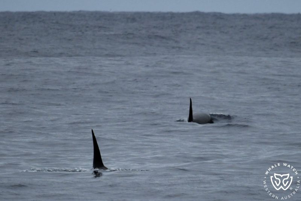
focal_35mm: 600
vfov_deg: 2.3
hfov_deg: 3.4
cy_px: 100
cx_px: 150
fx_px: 5015
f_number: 6.3
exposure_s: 1/8000
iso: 1250
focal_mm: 600
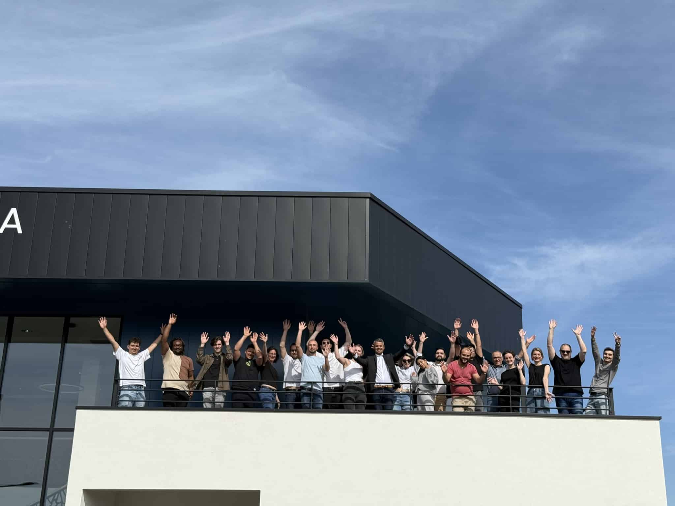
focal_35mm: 48
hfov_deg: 39.7
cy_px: 253
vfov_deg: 30.3
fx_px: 936
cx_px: 338
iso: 64
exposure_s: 1/6024
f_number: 1.78
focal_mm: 6.76
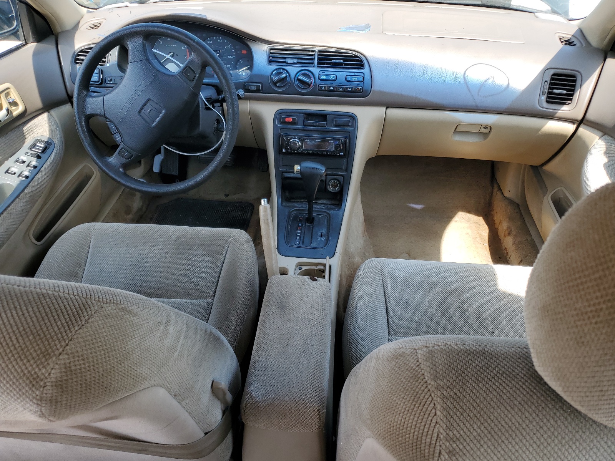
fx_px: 462
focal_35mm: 26
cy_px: 230
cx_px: 308
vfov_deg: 53.1
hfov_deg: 67.3
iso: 50
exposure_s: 1/455
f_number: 1.5
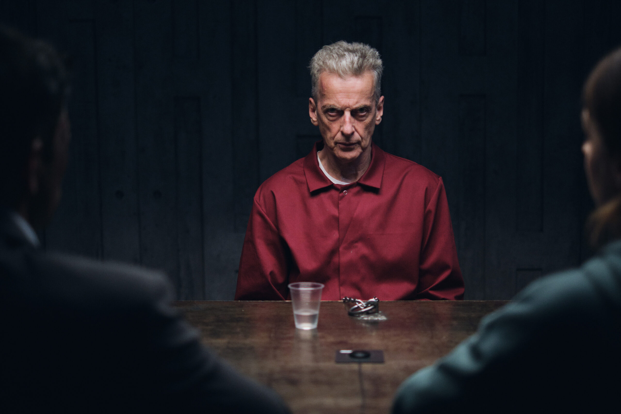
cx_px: 310
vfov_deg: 25.5
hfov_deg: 37.5
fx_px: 914
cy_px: 207
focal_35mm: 53
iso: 3200
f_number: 1.4
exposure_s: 1/250
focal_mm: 35
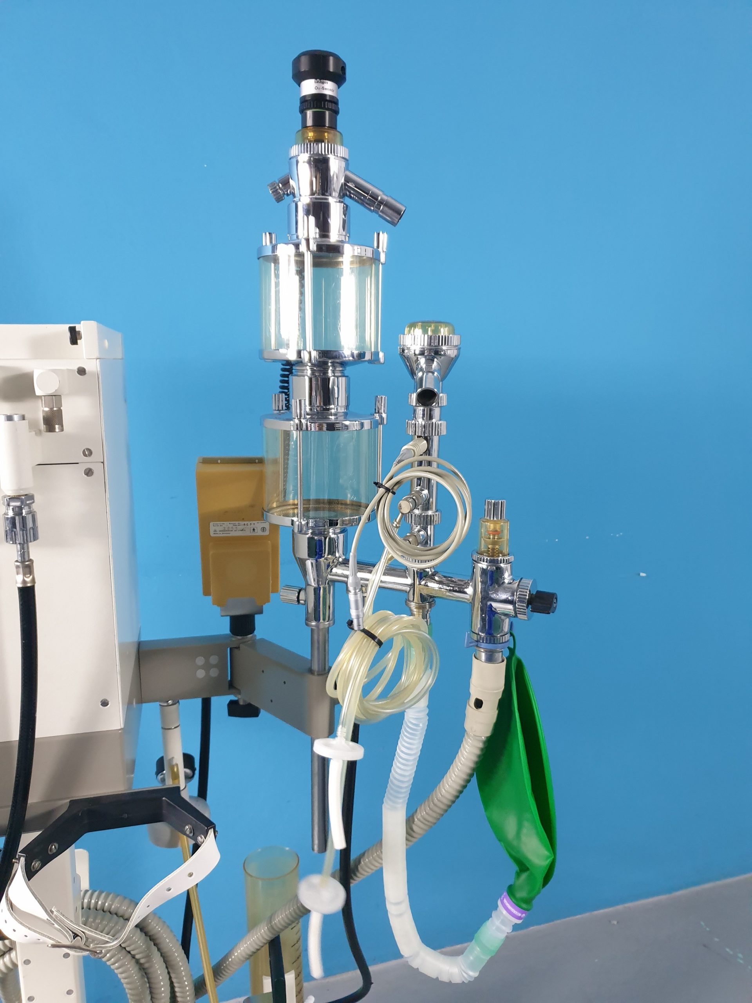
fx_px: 753
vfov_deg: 67.3
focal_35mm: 26
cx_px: 376
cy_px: 502
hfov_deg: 53.1
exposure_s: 1/50
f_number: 1.5
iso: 250
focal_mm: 4.3
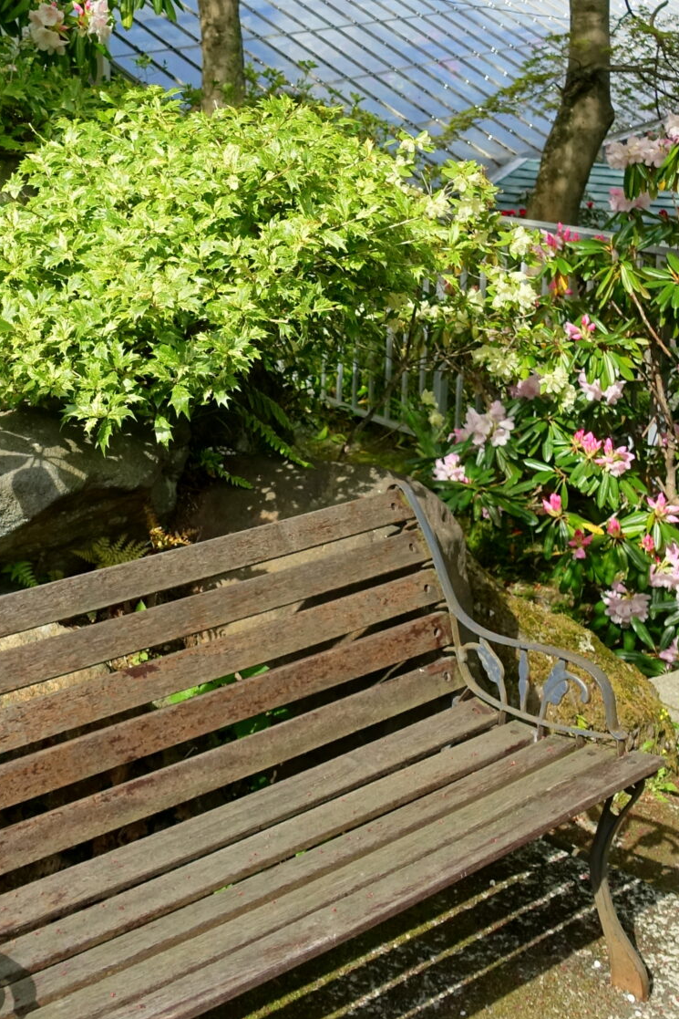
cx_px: 137
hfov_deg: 24.2
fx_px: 1555
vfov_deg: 35.4
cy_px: 255
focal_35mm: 55
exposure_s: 1/400
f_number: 2.8
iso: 400
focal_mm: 8.8
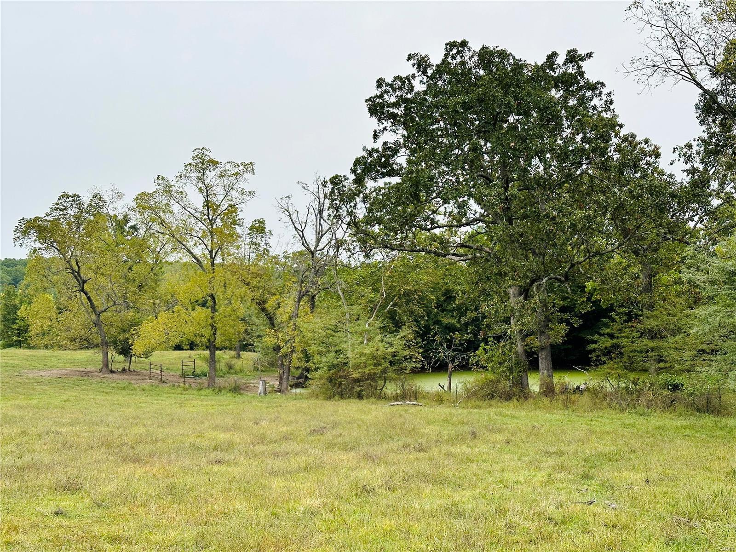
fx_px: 1021
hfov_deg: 39.7
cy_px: 276
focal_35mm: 48
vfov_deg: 30.3
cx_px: 368
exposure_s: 1/1916
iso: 64
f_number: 1.78
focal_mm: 6.86
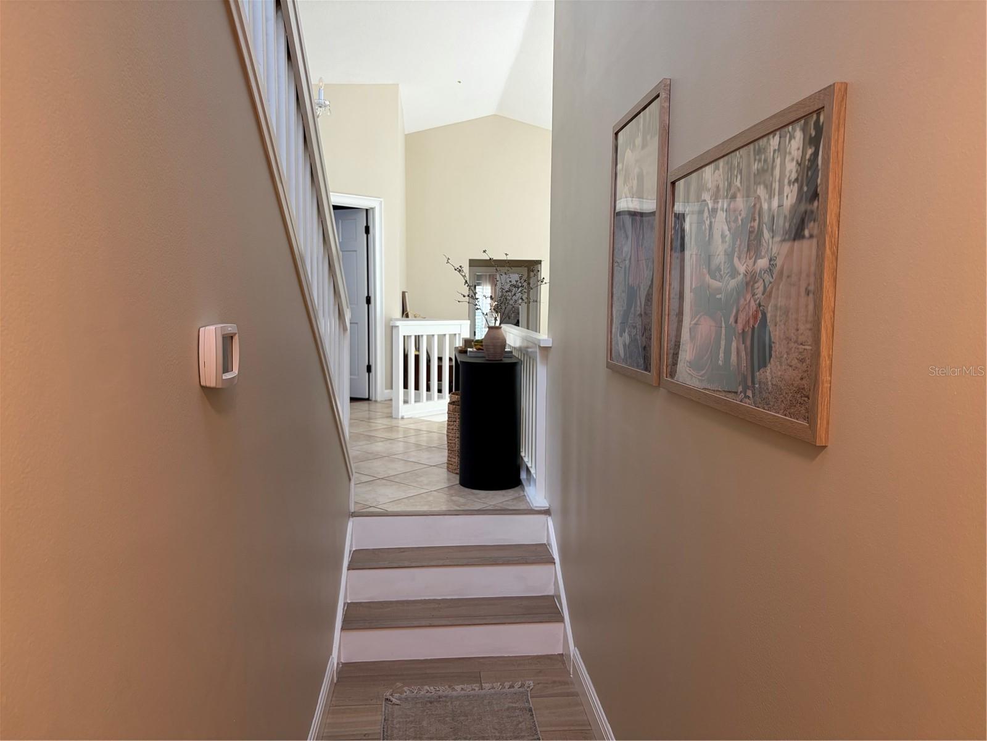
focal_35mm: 26
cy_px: 370
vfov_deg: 53.1
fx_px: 741
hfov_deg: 67.3
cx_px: 494
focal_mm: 5.96
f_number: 1.6
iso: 80
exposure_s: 1/60
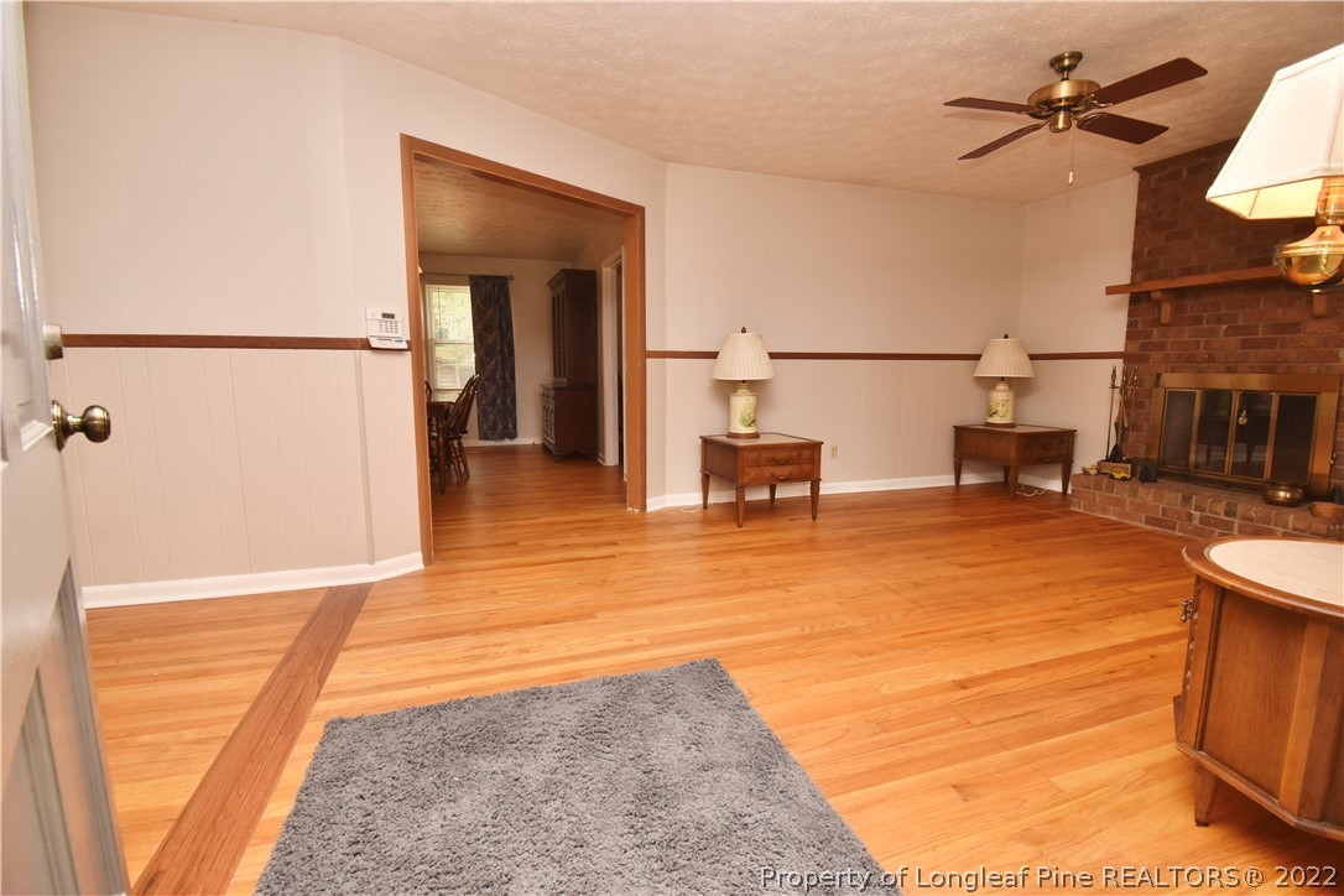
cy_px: 448
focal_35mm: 15
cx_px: 672
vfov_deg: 77.3
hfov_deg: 100.4
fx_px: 560
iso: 200
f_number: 8
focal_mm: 10
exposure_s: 1/40
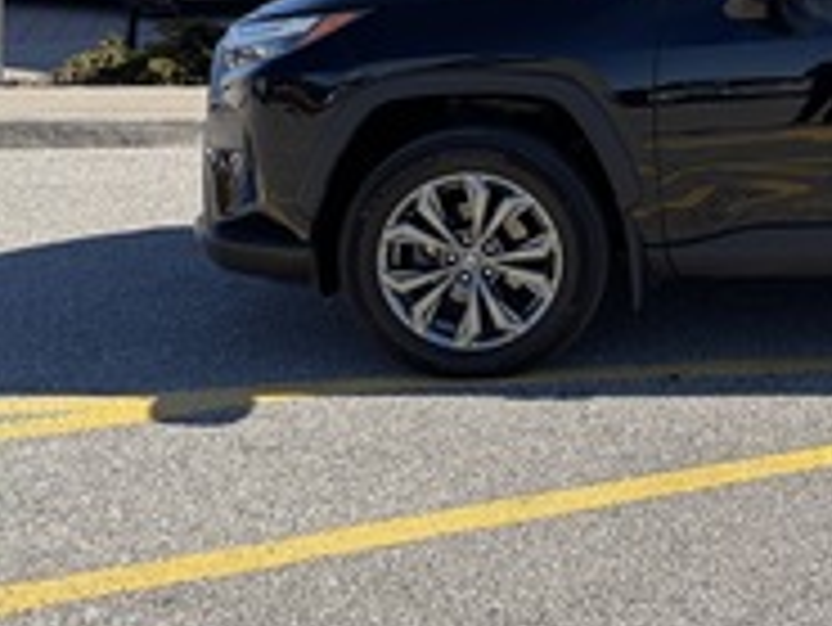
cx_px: 940
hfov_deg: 29.2
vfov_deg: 23.7
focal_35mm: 59
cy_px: -7
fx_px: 1419
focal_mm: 5.96
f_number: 1.6
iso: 50
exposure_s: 1/1876
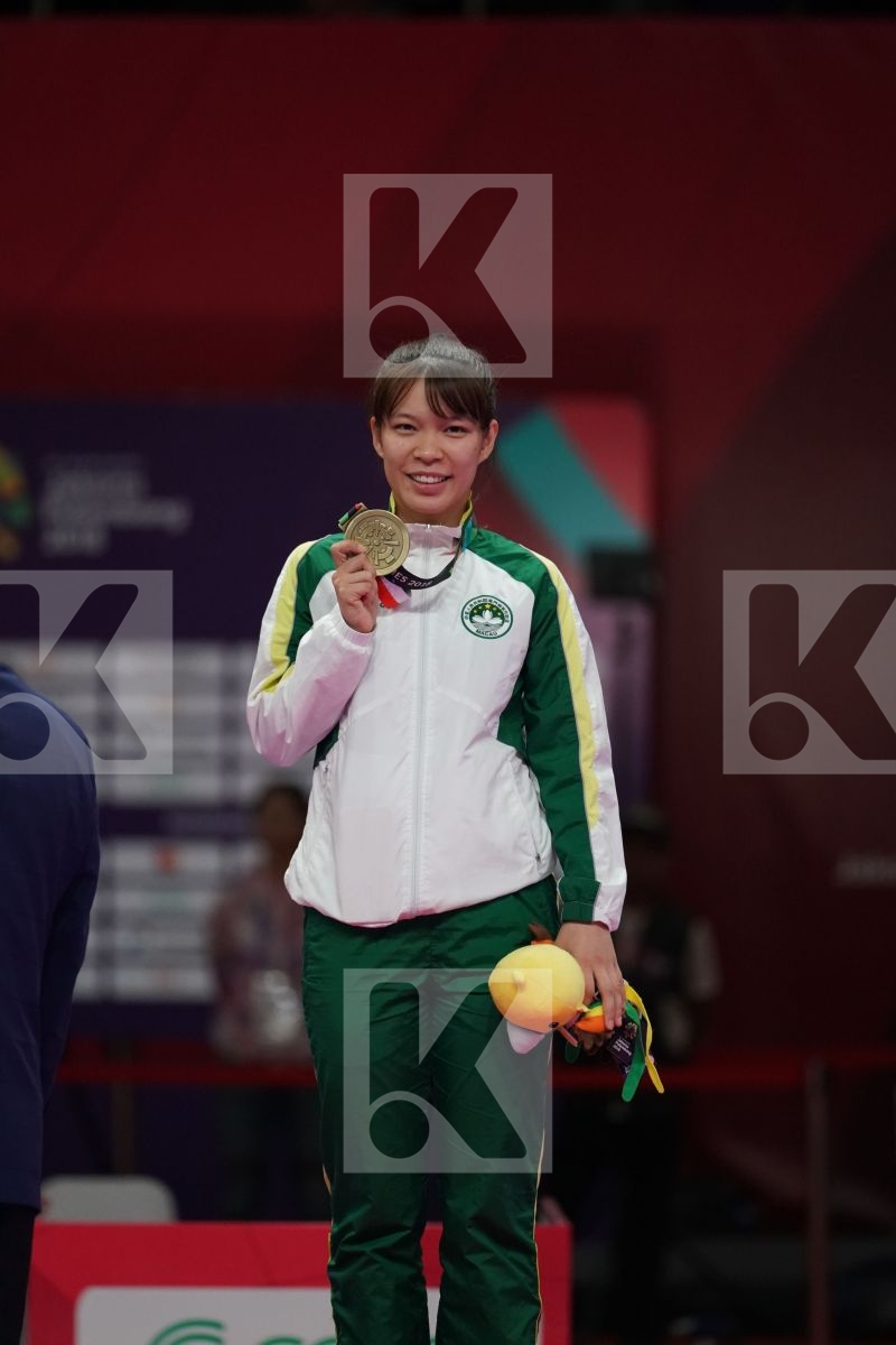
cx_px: 448
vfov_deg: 7.4
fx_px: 10453
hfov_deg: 4.9
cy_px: 672
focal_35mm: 280
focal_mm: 280
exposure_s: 1/1000
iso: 3200
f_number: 4
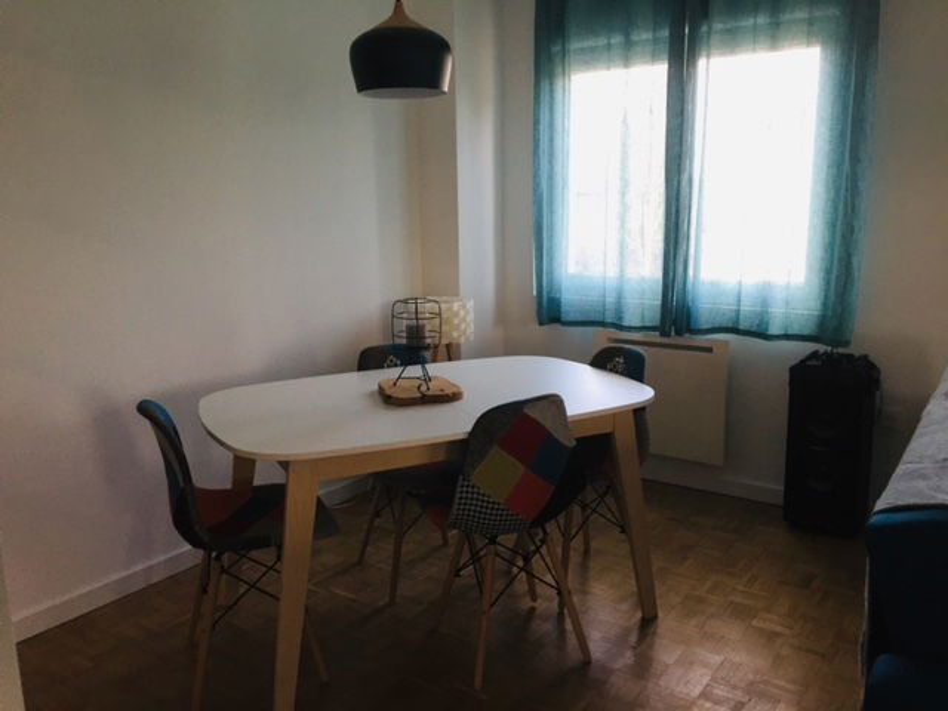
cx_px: 474
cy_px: 356
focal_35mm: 29
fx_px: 794
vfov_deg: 48.2
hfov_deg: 61.7
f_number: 2.2
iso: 64
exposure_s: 1/33
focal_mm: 4.15
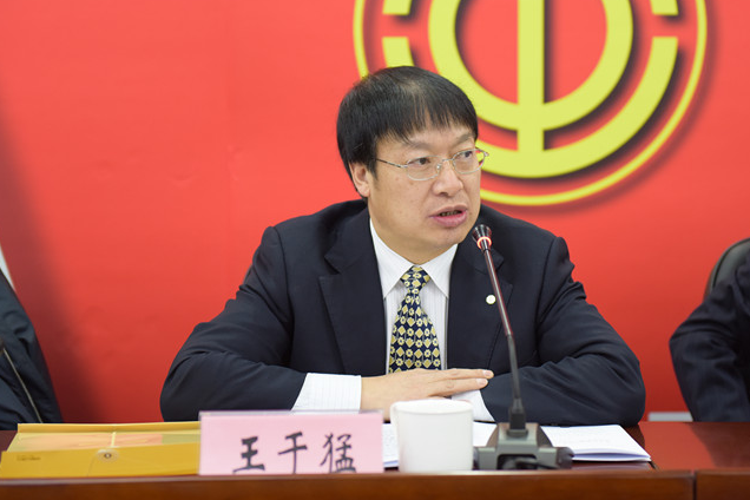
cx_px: 428
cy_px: 202
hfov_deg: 23.1
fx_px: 1833
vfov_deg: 15.5
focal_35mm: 88
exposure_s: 1/80
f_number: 2.8
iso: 1100
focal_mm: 70
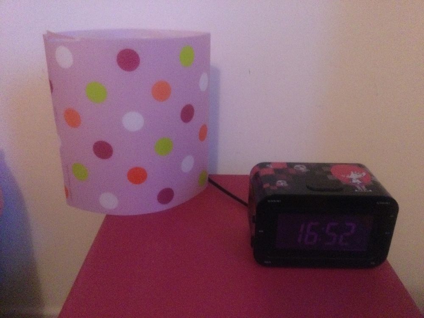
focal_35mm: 31
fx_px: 380
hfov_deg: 58.4
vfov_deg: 45.4
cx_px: 212
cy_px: 159
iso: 800
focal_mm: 3.3
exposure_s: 1/17
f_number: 2.4
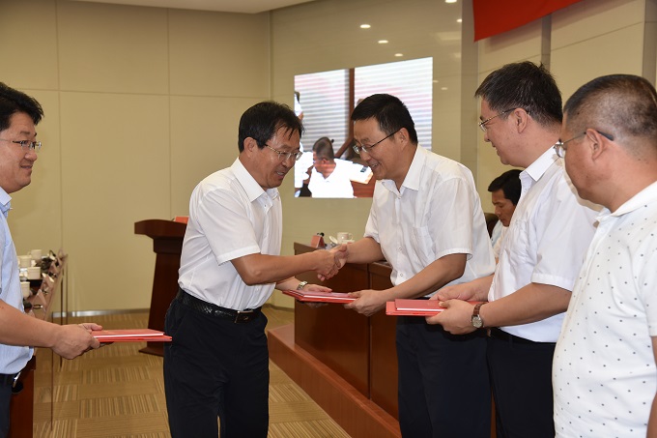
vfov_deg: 27.0
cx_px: 328
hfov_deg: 39.6
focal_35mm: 50
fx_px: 912
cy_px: 219
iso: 800
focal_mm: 50
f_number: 5
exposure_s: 1/100
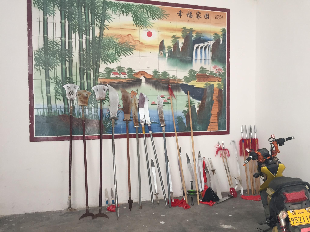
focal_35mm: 29
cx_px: 155
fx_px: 260
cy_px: 116
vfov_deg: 48.2
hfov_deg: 61.7
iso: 64
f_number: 2.2
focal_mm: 4.15
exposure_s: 1/33
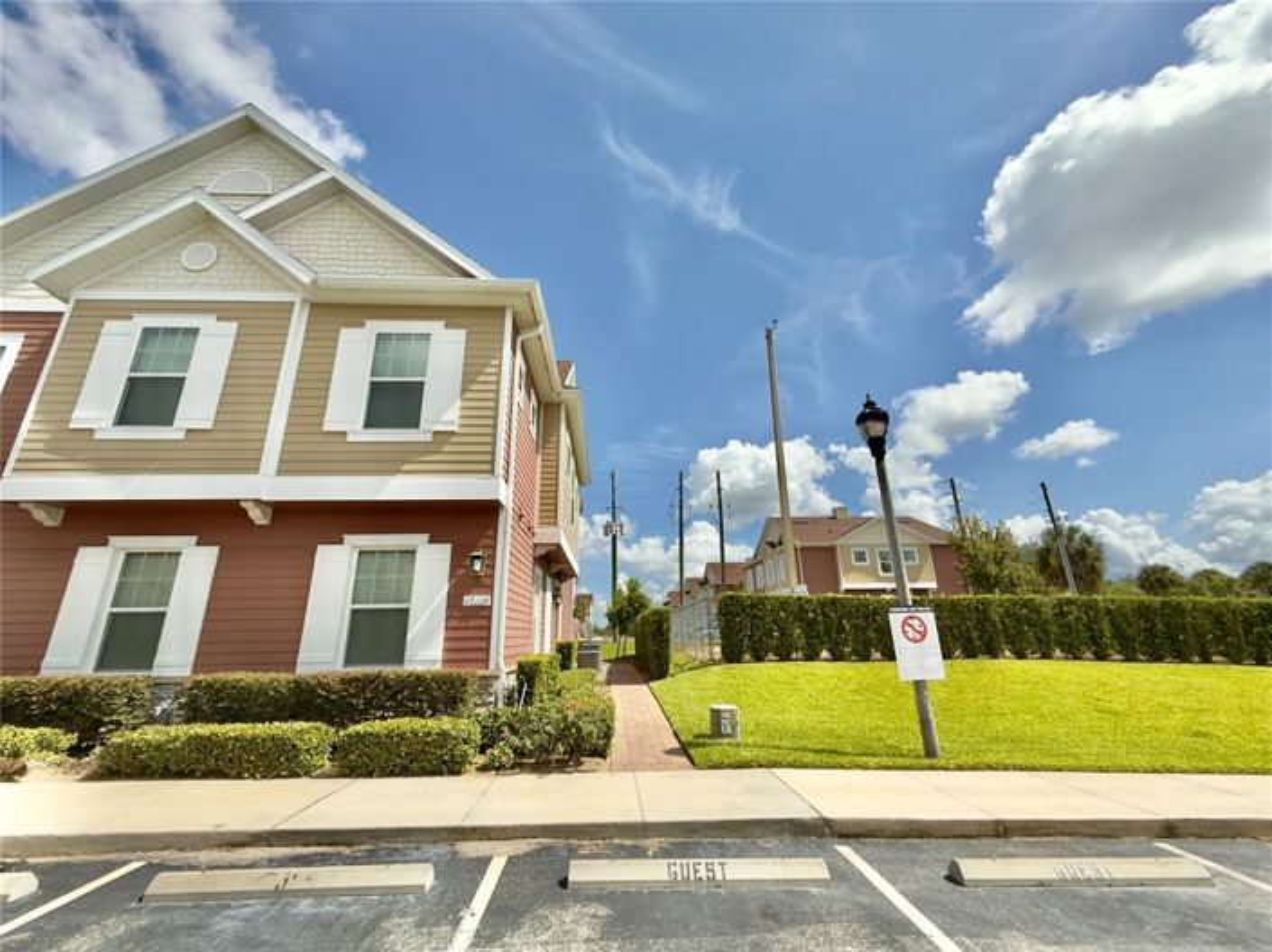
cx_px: 636
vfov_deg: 85.6
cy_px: 476
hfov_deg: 102.1
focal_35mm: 14
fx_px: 514
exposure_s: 1/3125
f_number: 2.2
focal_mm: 2.22
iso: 50
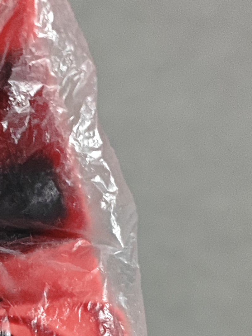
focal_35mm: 91
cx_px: -32
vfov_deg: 21.3
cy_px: 269
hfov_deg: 15.7
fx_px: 883
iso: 1000
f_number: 1.6
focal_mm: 5.84
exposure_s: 1/50
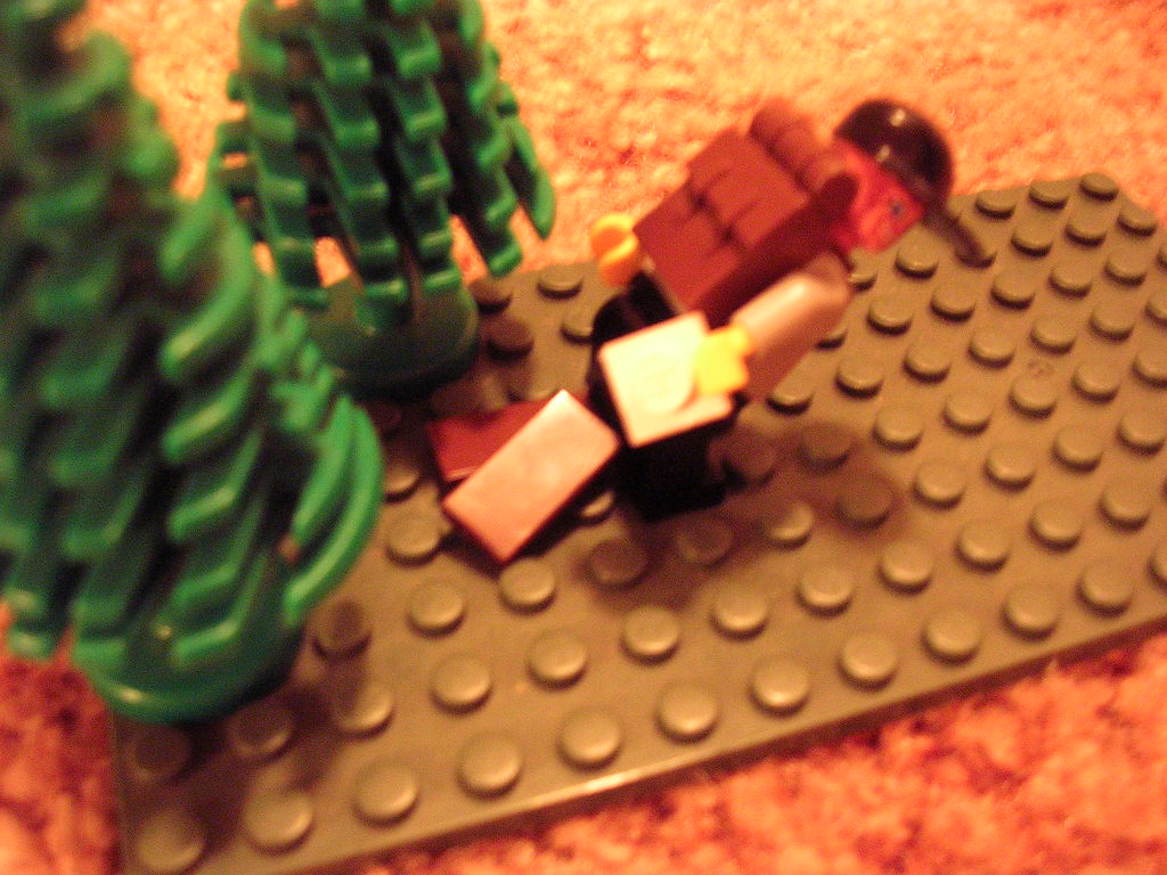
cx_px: 584
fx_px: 1281
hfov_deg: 49.0
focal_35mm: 38
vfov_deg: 37.7
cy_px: 438
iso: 200
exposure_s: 1/2.5
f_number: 2.8
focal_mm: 5.8
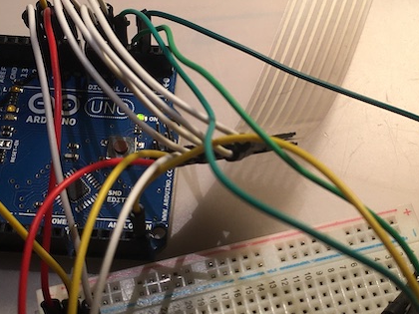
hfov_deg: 28.1
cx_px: 260
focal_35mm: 69
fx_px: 835
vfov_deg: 21.3
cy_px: 147
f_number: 2.2
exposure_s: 1/220
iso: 25
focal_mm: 4.15
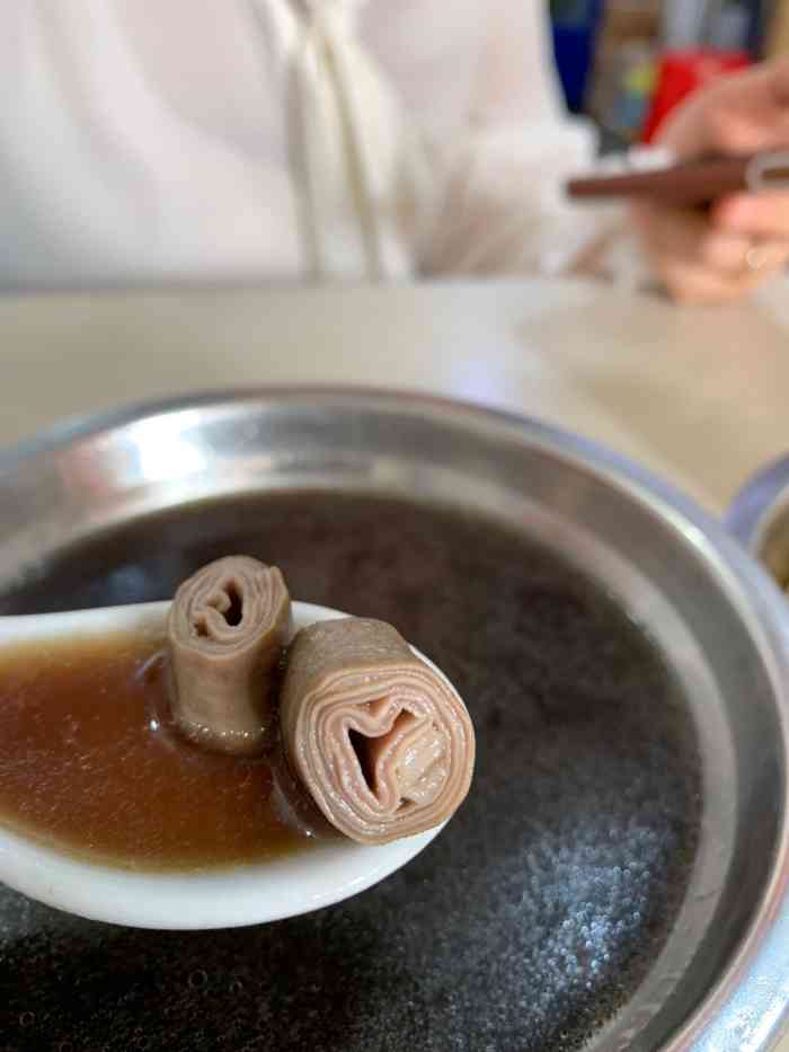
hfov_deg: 53.1
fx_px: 790
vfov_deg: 67.3
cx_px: 394
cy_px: 526
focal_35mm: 26
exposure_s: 1/60
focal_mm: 4.25
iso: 160
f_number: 1.8
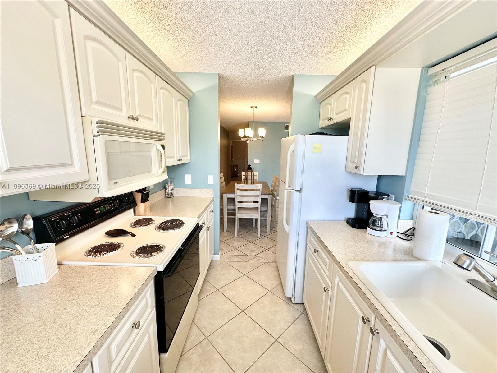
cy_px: 186
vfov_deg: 85.7
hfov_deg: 102.1
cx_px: 248
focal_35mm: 14
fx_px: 201
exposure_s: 1/120
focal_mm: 2.22
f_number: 2.2
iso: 125
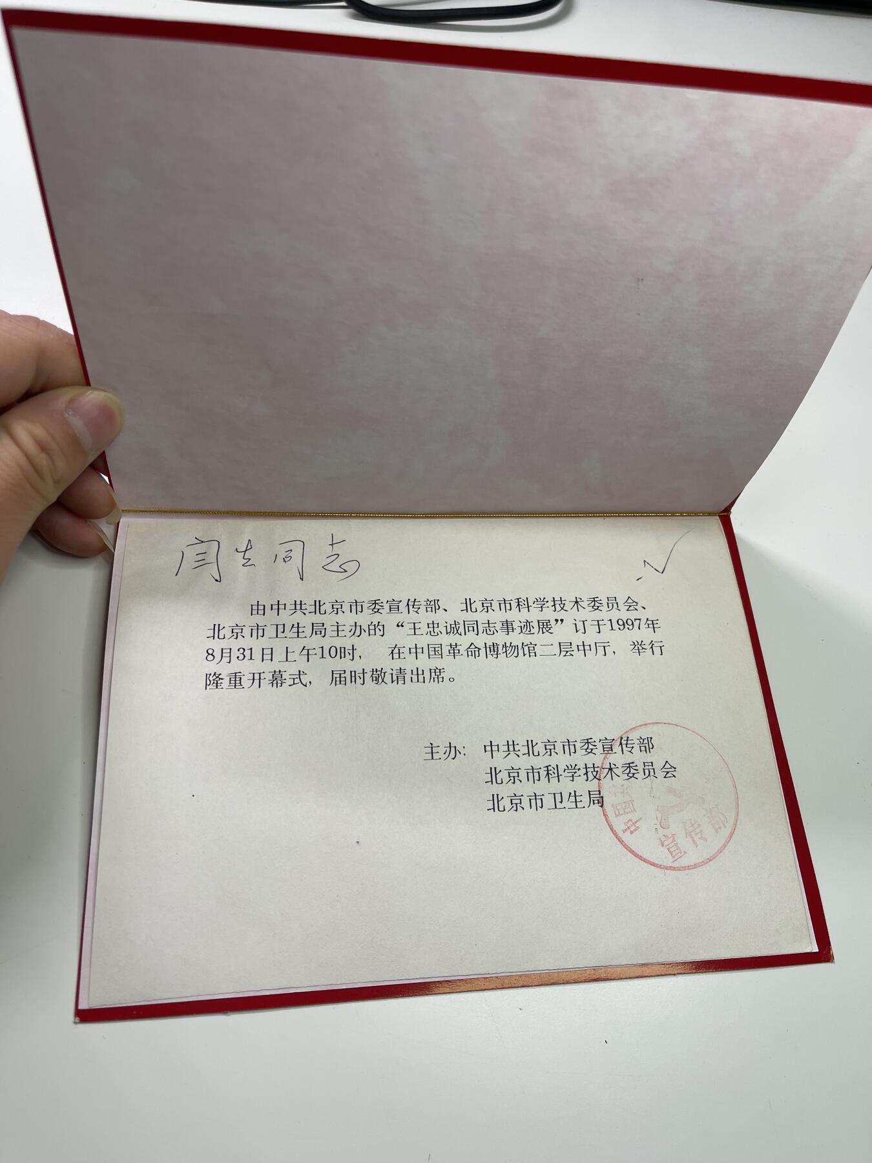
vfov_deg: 69.4
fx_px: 840
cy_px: 582
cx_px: 436
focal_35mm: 25
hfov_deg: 54.9
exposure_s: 1/107
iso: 32
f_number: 1.6
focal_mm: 5.1
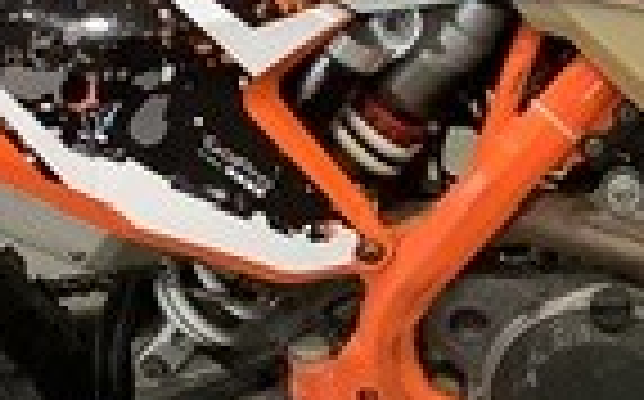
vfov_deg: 8.9
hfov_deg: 14.1
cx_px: 621
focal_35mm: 147
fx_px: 2577
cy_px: 175
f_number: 2.4
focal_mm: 3.3
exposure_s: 1/33
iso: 320
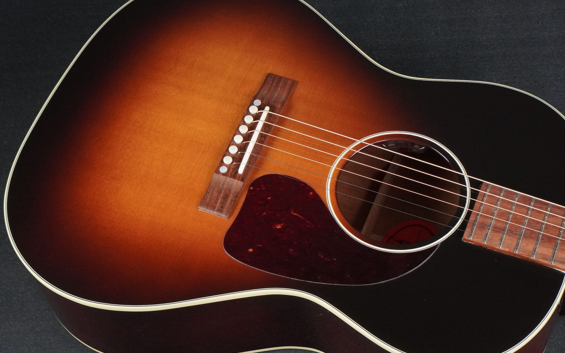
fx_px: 1011
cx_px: 306
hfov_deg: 31.2
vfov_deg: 19.8
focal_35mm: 66
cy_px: 190
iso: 3200
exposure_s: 1/60
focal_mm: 35
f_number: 11
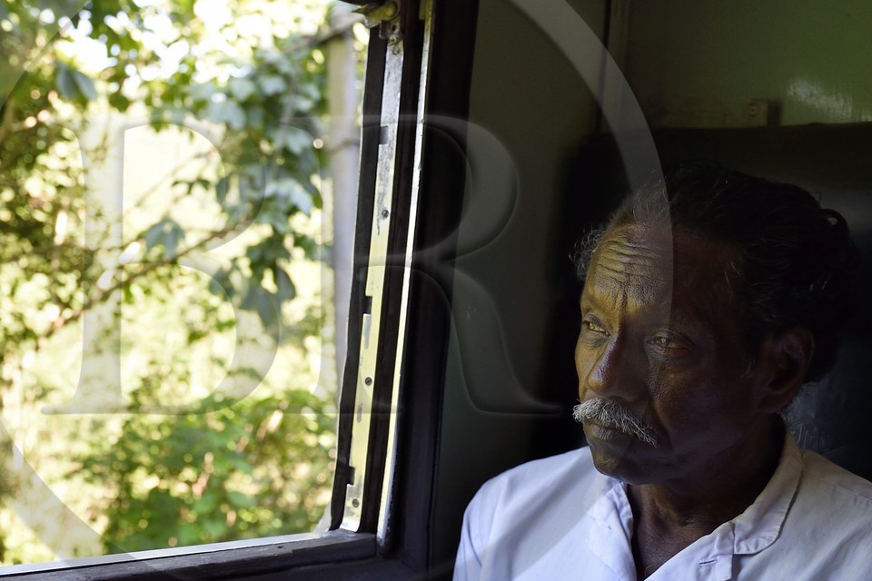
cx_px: 298
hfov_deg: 47.7
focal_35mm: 40
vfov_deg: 33.4
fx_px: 969
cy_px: 266
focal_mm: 24
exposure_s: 1/500
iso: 800
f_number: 3.5
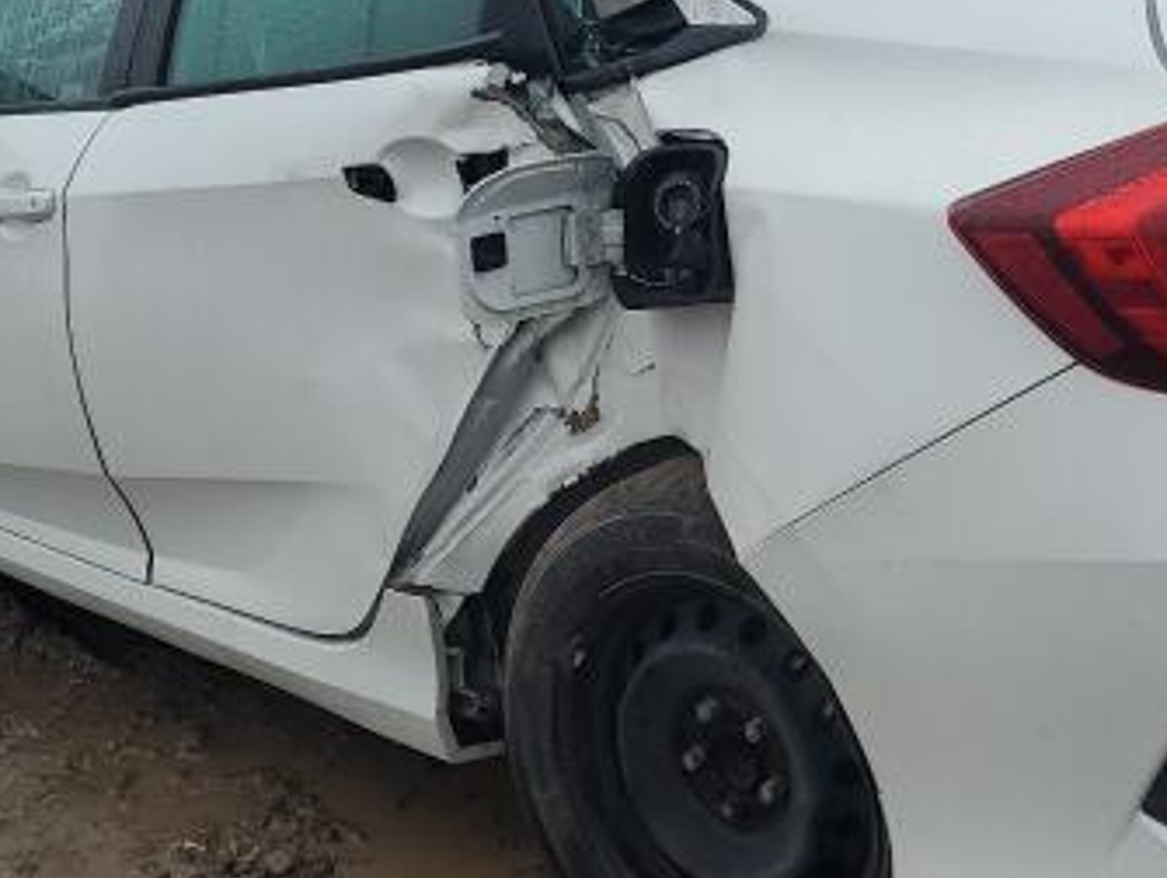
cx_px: 822
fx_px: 2092
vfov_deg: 23.6
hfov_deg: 30.8
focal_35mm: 62
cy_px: 334
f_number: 1.5
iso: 50
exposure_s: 1/526
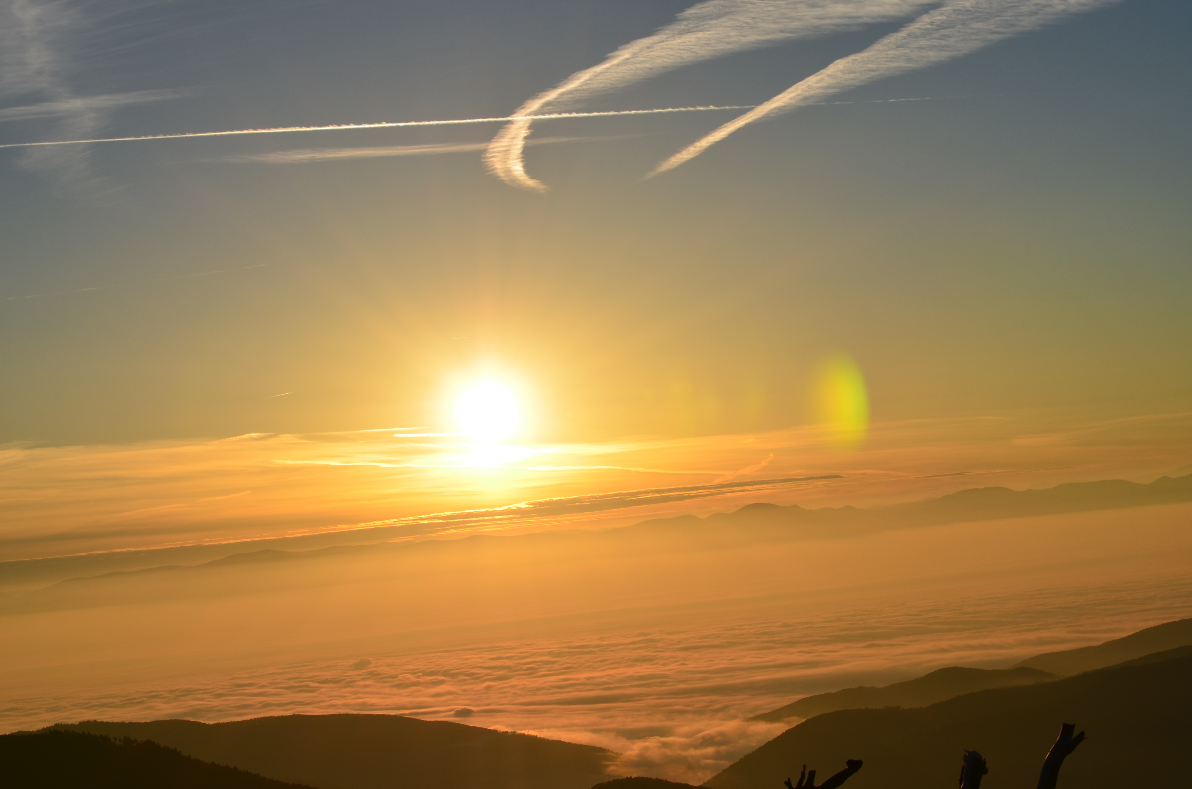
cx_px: 596
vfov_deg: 16.5
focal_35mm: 82
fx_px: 2726
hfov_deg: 24.7
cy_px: 394
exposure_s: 1/250
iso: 100
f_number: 13
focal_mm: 55
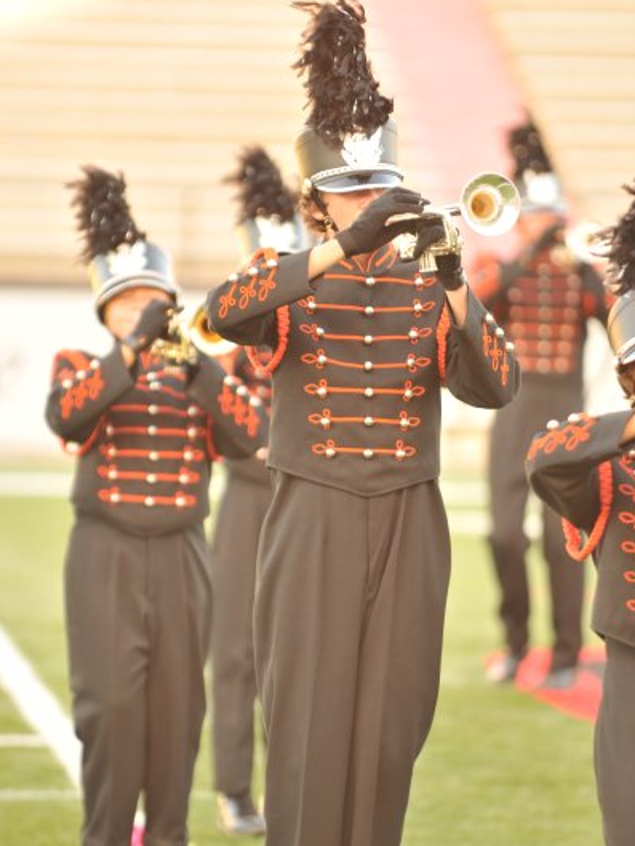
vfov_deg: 6.1
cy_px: 393
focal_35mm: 327
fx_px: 7995
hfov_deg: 4.5
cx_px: 318
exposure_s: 1/125
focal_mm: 200
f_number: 2.8
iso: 200
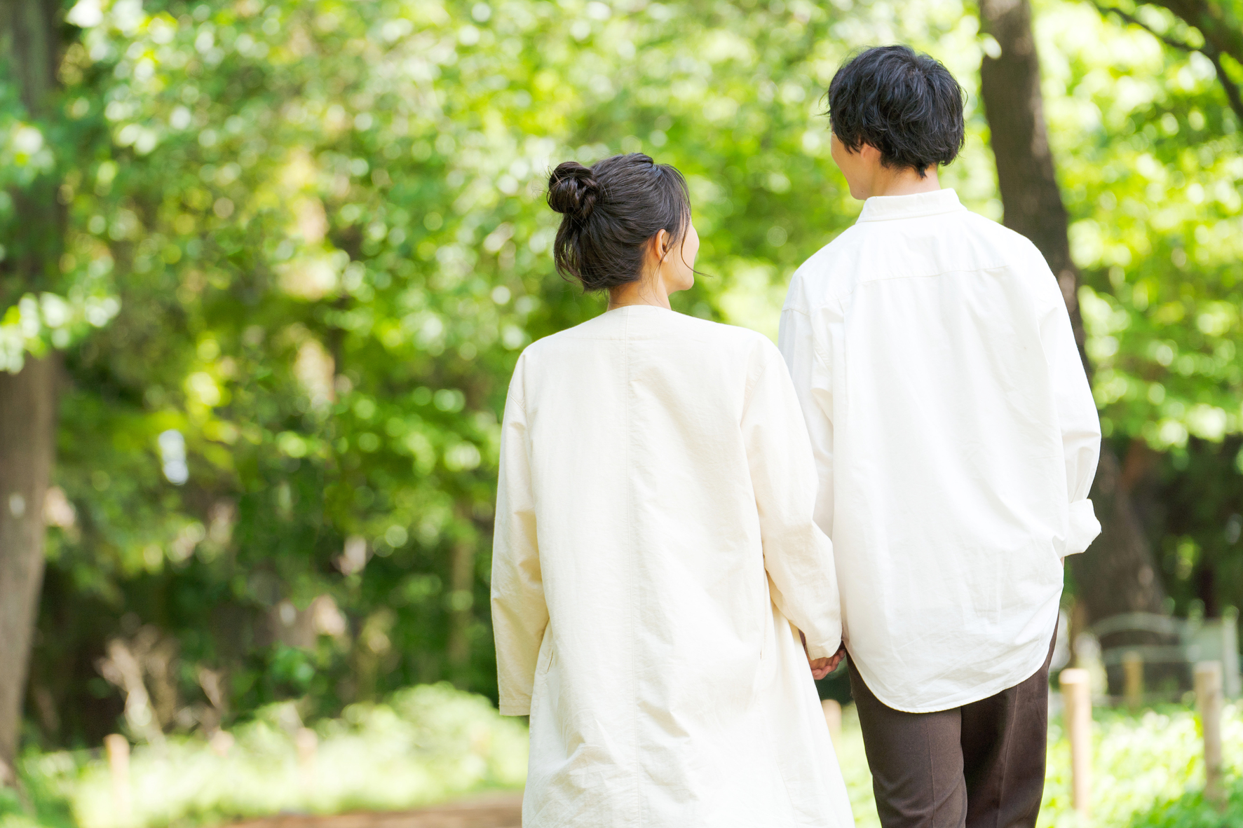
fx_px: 4557
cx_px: 611
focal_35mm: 132
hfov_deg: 15.5
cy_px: 363
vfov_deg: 10.4
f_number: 3.2
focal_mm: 117
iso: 200
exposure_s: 1/640
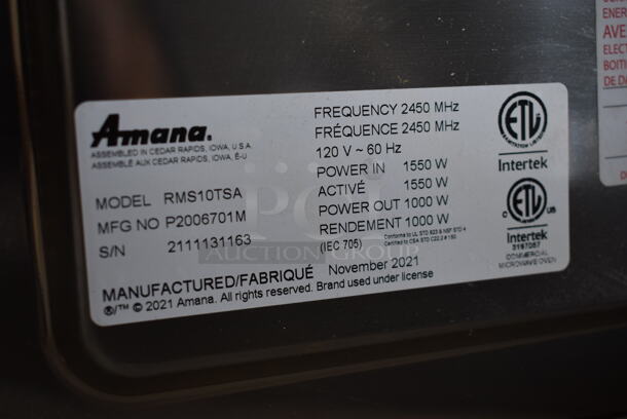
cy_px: 210
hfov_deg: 41.1
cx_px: 314
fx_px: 837
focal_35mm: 48
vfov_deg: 28.1
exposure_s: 1/50
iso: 360
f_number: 4.5
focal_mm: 32
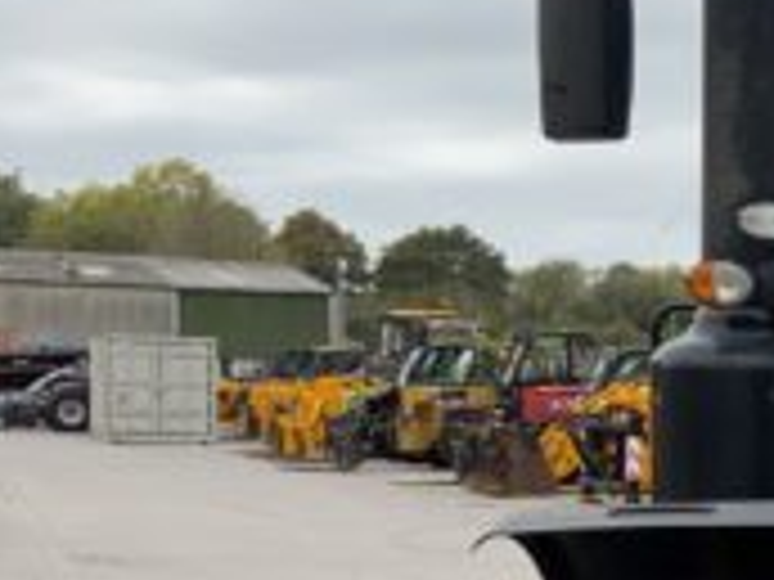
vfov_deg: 13.5
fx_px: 2415
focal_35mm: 108
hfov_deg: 15.8
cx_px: 1359
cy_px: 584
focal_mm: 3
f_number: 1.8
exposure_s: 1/816
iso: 16
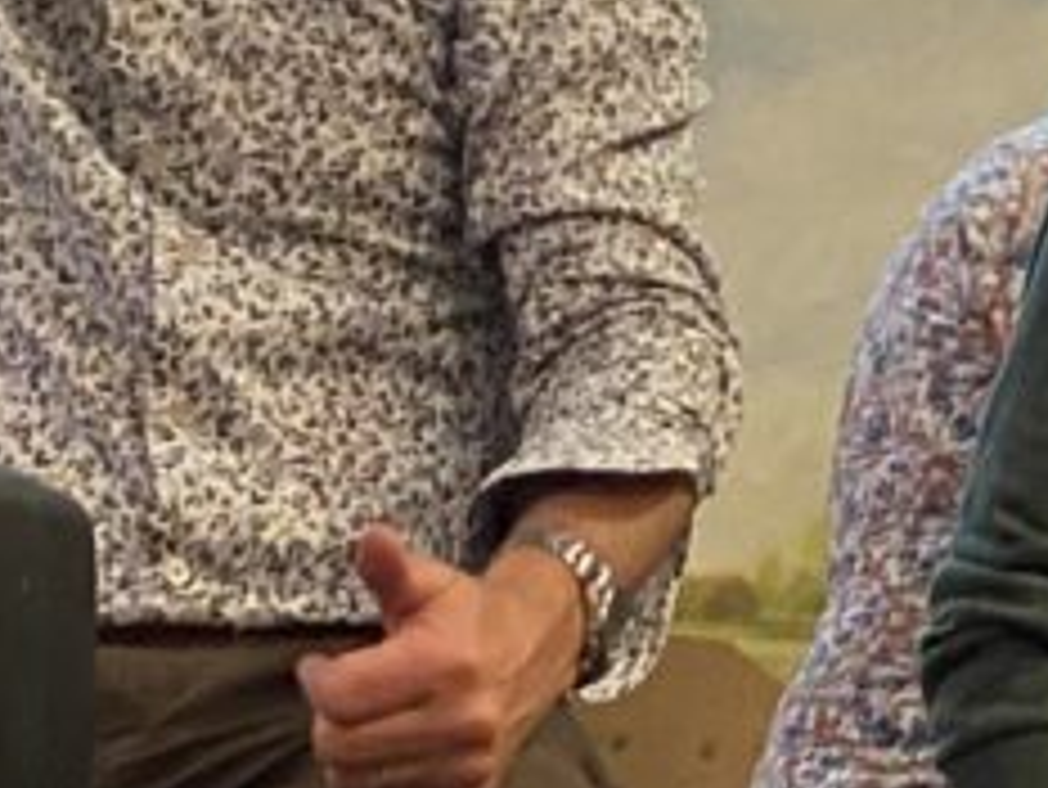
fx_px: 4725
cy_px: 167
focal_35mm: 156
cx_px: 1444
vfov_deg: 9.5
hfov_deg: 12.2
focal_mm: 4.25
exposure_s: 1/40
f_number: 1.8
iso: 400
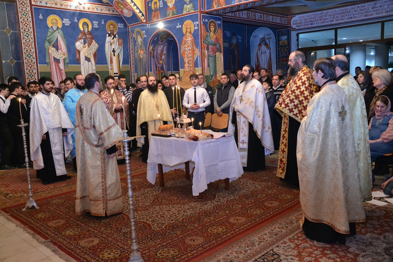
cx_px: 196
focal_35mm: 33
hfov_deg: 57.2
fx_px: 360
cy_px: 131
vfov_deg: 40.0
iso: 3200
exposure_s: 1/40
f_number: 3.8
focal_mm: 22
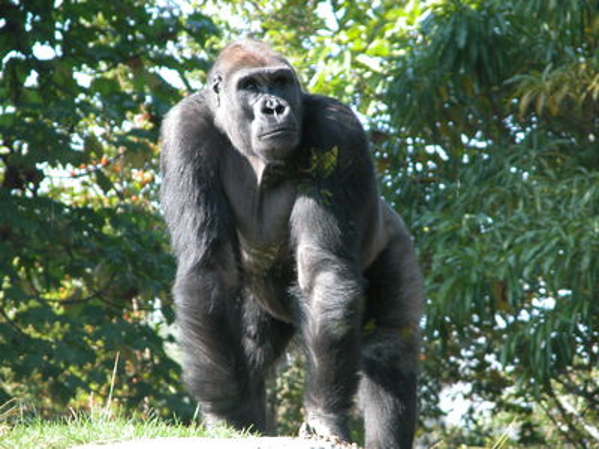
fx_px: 4776
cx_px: 300
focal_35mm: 276
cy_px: 224
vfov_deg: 5.4
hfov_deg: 7.2
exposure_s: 1/61
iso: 100
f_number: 4.2
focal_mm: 71.2
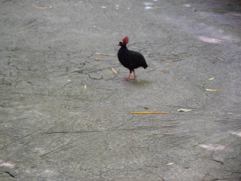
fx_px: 905
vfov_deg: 11.4
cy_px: 90
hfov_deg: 15.2
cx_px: 120
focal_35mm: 130
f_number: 5.4
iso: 400
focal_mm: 22.5
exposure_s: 1/30
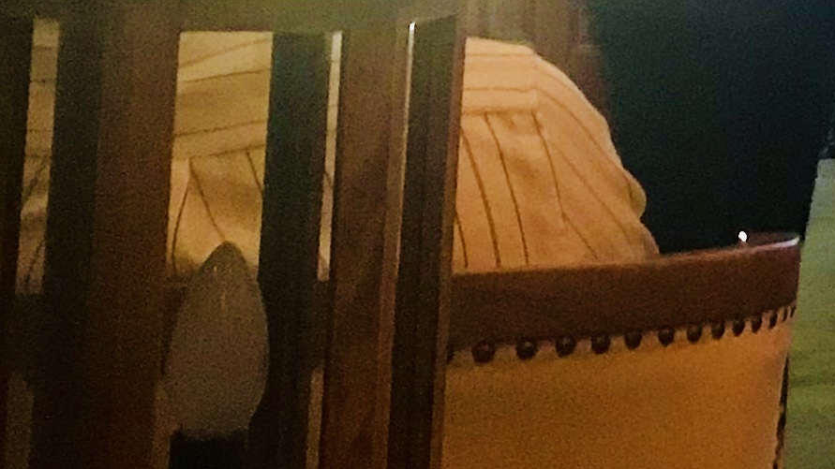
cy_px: -286
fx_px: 3055
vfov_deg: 8.5
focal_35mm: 138
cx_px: 1627
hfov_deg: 13.5
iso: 80
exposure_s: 1/7
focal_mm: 3.99
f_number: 1.8
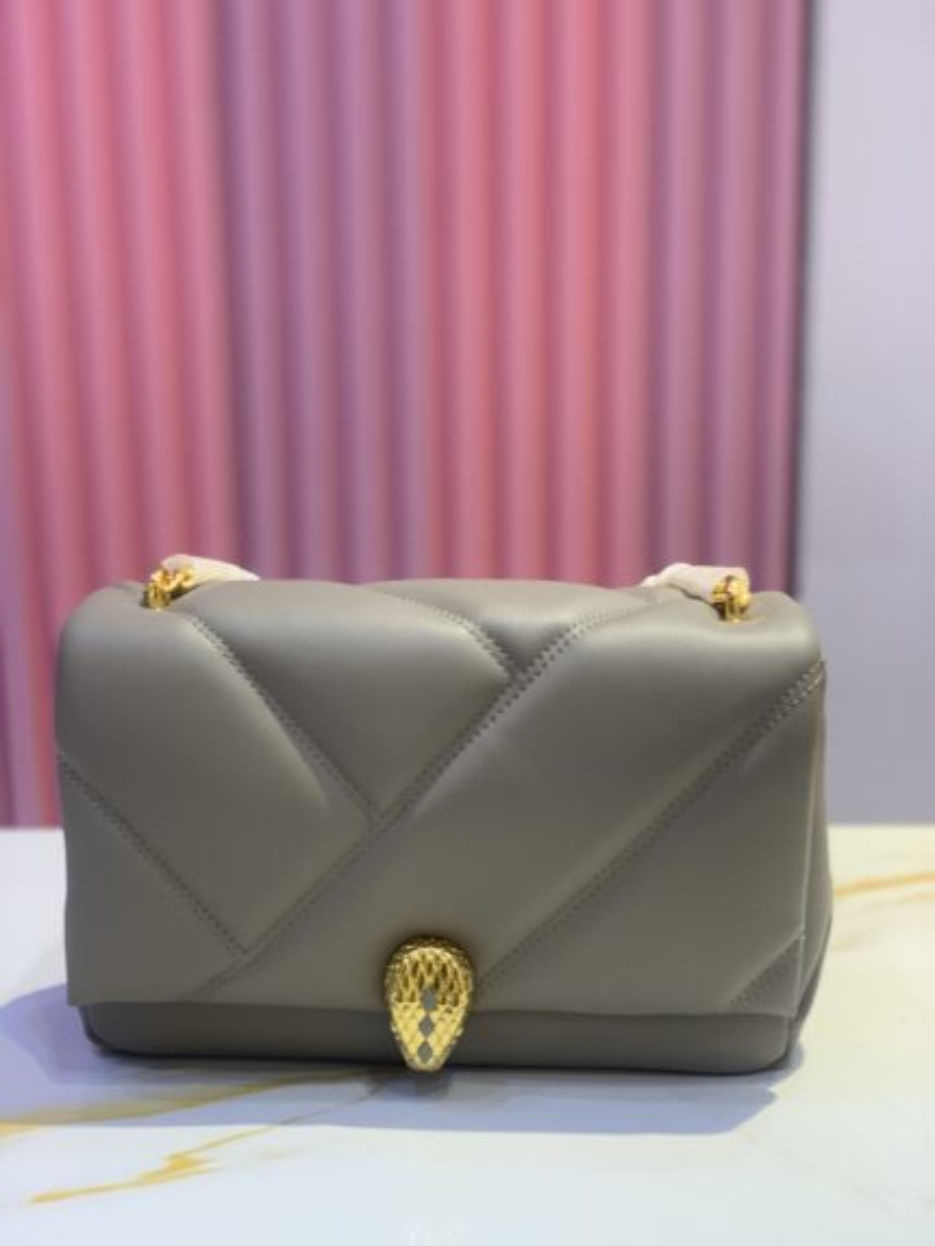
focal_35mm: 52
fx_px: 1872
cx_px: 468
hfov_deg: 28.0
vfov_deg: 36.8
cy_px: 623
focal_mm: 6
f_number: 2.4
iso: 100
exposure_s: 1/100
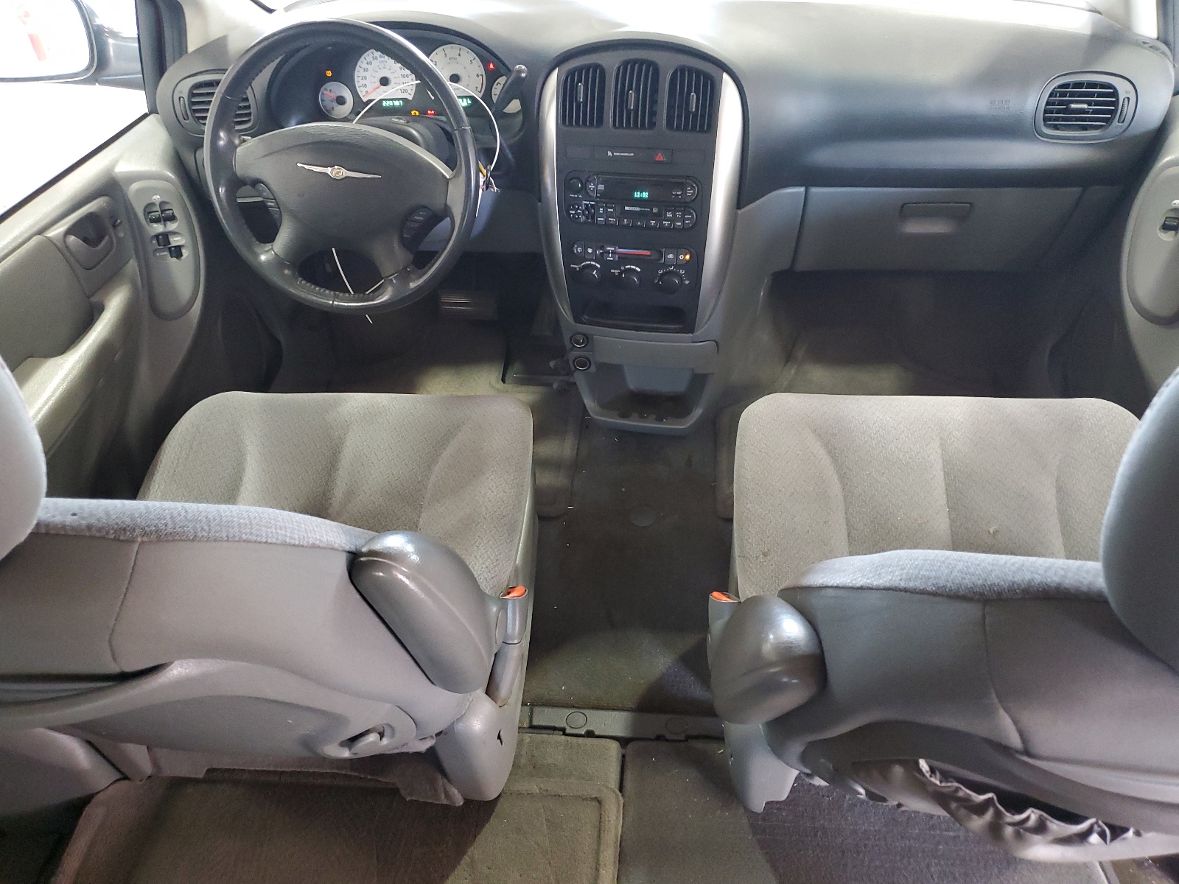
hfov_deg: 67.3
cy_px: 442
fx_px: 886
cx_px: 590
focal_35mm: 26
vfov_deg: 53.1
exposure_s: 1/20
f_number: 1.5
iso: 297
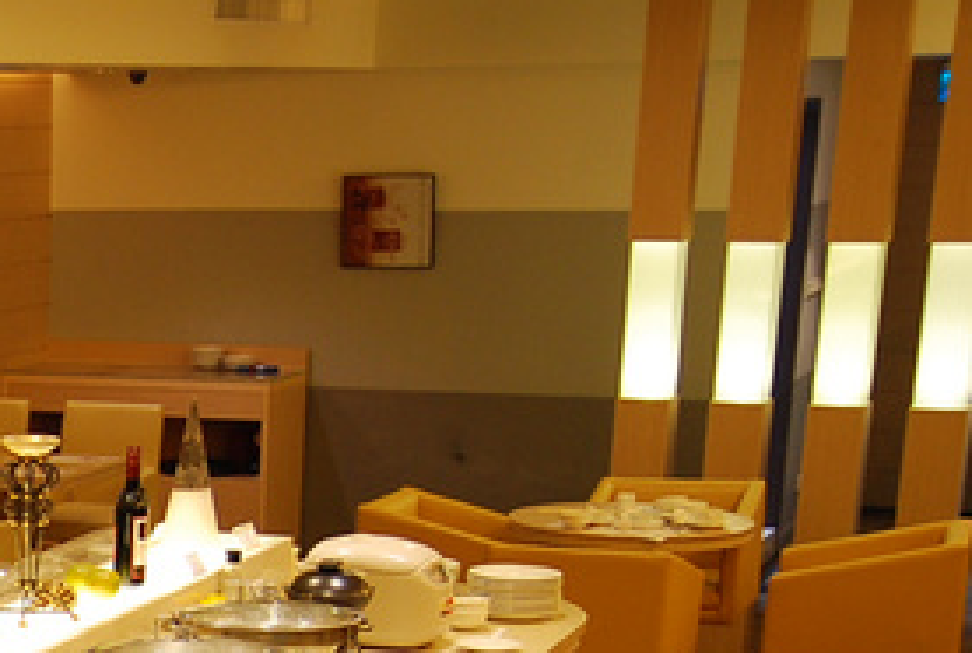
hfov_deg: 18.2
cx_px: -312
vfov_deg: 12.7
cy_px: 909
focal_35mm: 104
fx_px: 2814
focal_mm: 24
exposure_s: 1/30
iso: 400
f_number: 2.8
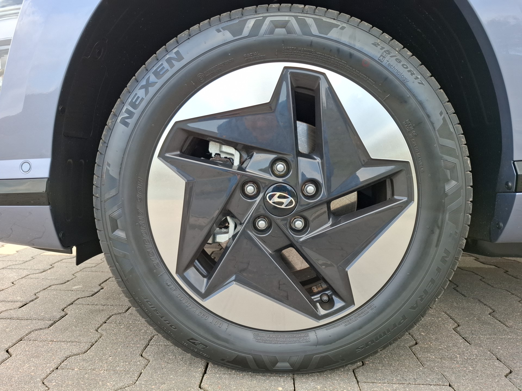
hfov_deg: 73.9
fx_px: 347
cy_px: 196
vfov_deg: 58.9
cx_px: 261
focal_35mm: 23
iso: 50
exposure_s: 1/262
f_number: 1.8
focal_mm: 5.54
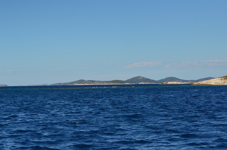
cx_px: 114
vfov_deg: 13.0
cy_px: 75
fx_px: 661
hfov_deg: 19.5
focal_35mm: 105
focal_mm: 70
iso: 1000
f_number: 6.3
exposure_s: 1/8000
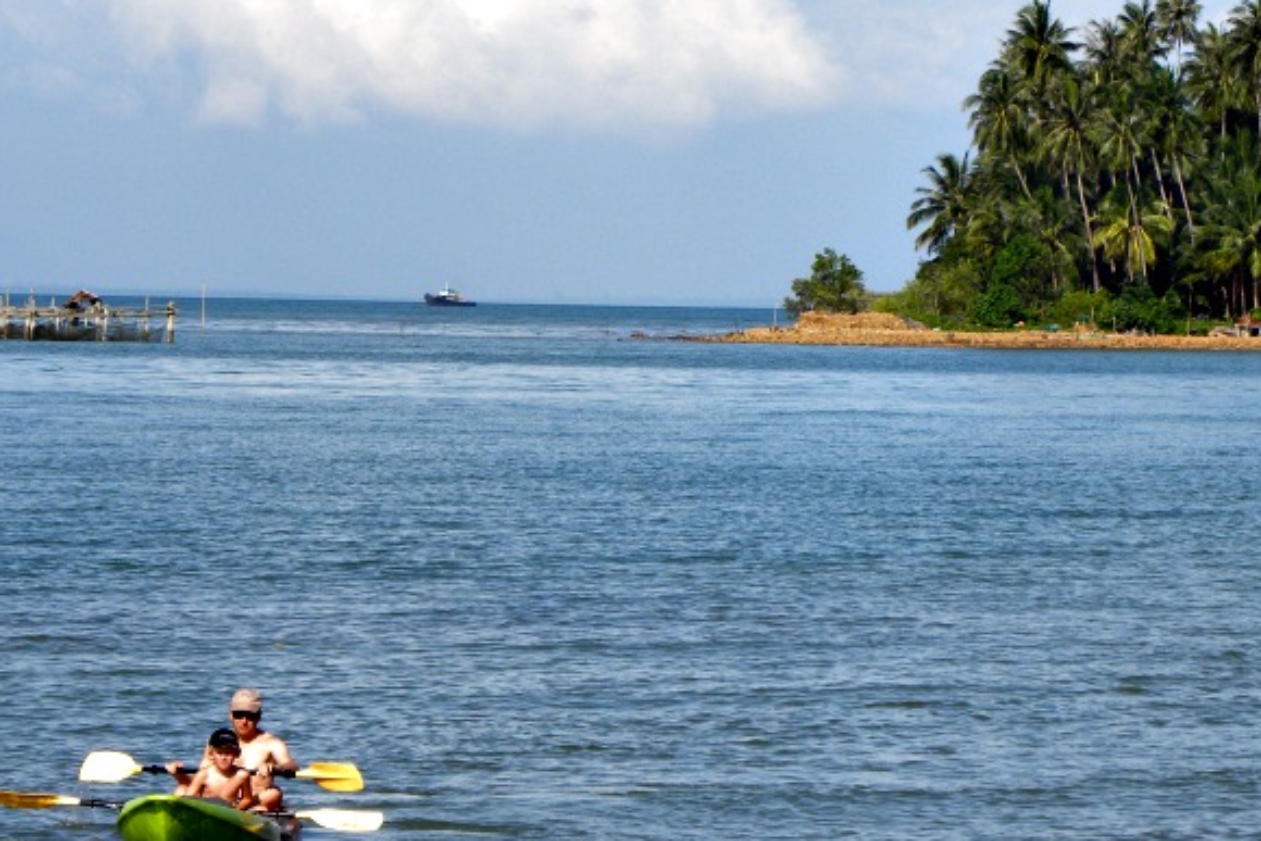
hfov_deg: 9.0
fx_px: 7988
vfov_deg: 6.0
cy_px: 445
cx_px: 644
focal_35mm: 228
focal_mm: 37.7
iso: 64
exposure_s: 1/296
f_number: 5.6
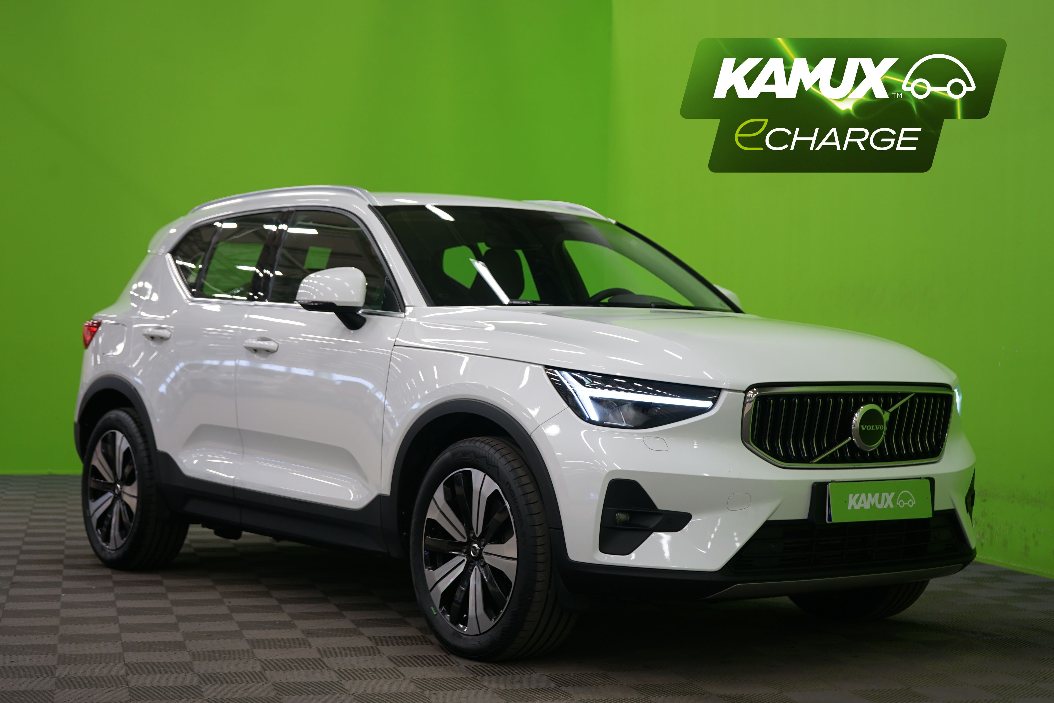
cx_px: 527
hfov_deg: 34.5
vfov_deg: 23.4
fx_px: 1698
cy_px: 352
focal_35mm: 58
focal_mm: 58
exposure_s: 1/13
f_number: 5
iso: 400
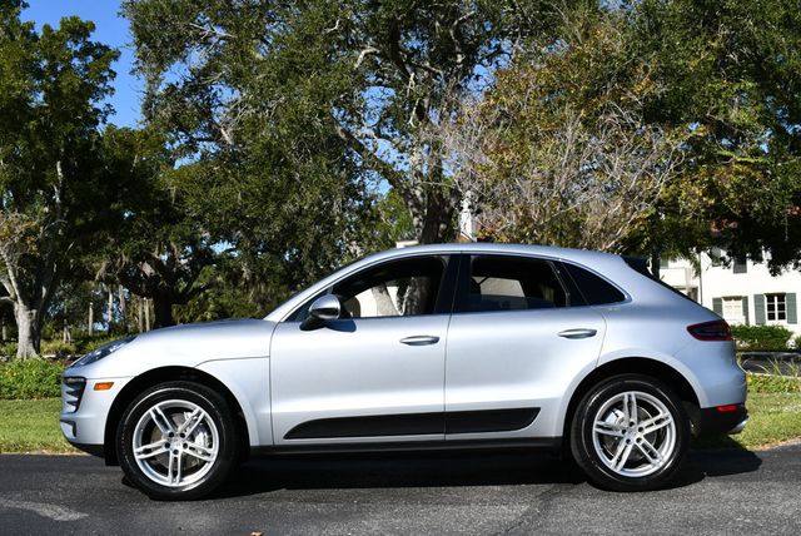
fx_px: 980
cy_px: 268
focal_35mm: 44
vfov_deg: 30.6
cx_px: 400
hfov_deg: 44.5
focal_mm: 22
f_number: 9
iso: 100
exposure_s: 1/320
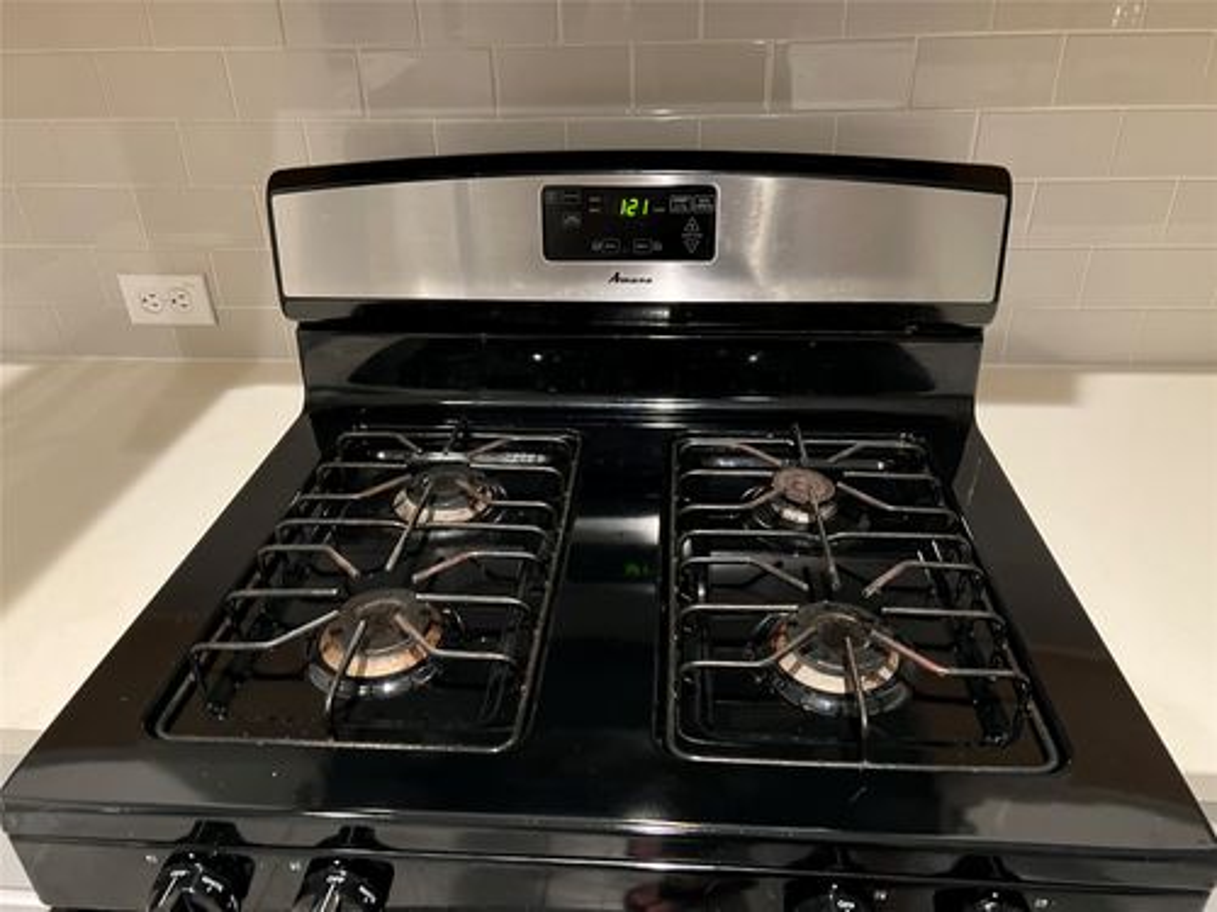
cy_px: 456
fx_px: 914
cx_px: 608
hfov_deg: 67.3
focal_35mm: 26
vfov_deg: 53.1
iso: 500
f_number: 1.5
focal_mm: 5.7
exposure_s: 1/30
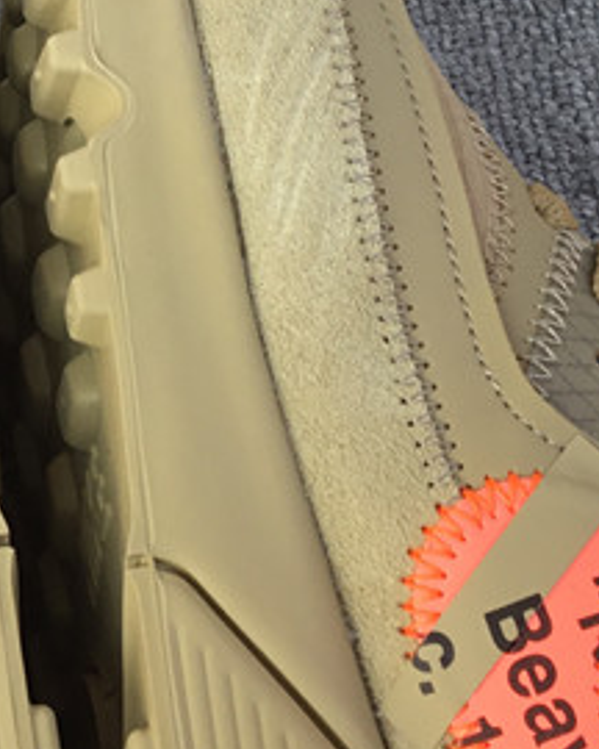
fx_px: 2238
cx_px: -64
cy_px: 234
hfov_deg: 14.9
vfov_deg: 18.9
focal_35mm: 101
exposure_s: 1/186
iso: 25
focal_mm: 3.3
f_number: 2.4
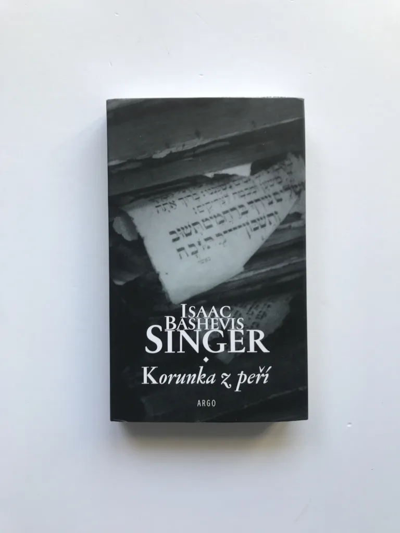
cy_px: 266
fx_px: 431
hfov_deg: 49.7
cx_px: 200
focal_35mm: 28
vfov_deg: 63.4
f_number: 1.8
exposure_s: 1/50
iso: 25
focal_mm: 3.99
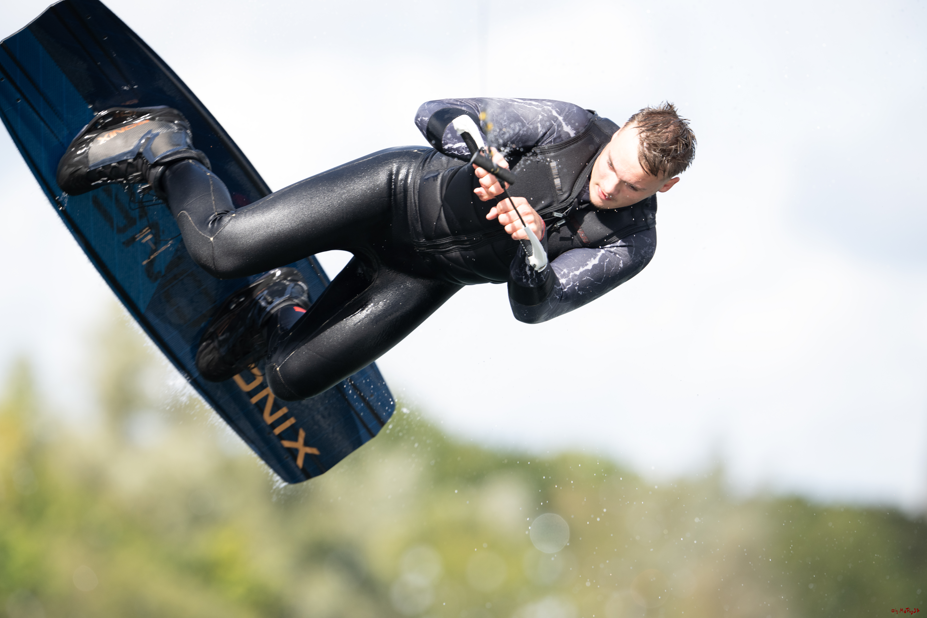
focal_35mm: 401
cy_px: 310
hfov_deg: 5.1
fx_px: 10325
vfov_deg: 3.4
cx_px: 464
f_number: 4.5
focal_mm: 400
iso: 320
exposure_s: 1/1600
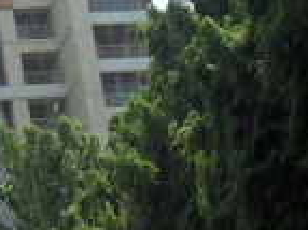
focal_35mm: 147
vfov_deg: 10.0
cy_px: 195
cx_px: -284
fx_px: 1307
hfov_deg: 12.1
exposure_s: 1/1000
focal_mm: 4.9
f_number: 3.5
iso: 100
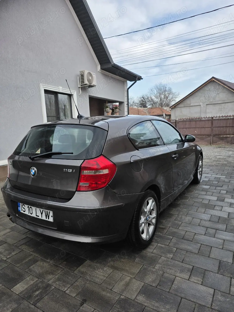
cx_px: 117
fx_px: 207
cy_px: 156
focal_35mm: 23
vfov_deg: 73.9
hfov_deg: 58.9
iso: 40
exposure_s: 1/370
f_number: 1.7
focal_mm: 6.3
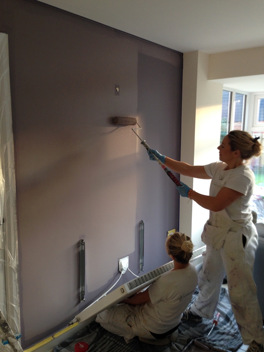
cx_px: 132
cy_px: 176
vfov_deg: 55.4
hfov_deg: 42.9
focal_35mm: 33
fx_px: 336
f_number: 2.4
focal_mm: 4.12
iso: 80
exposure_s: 1/20
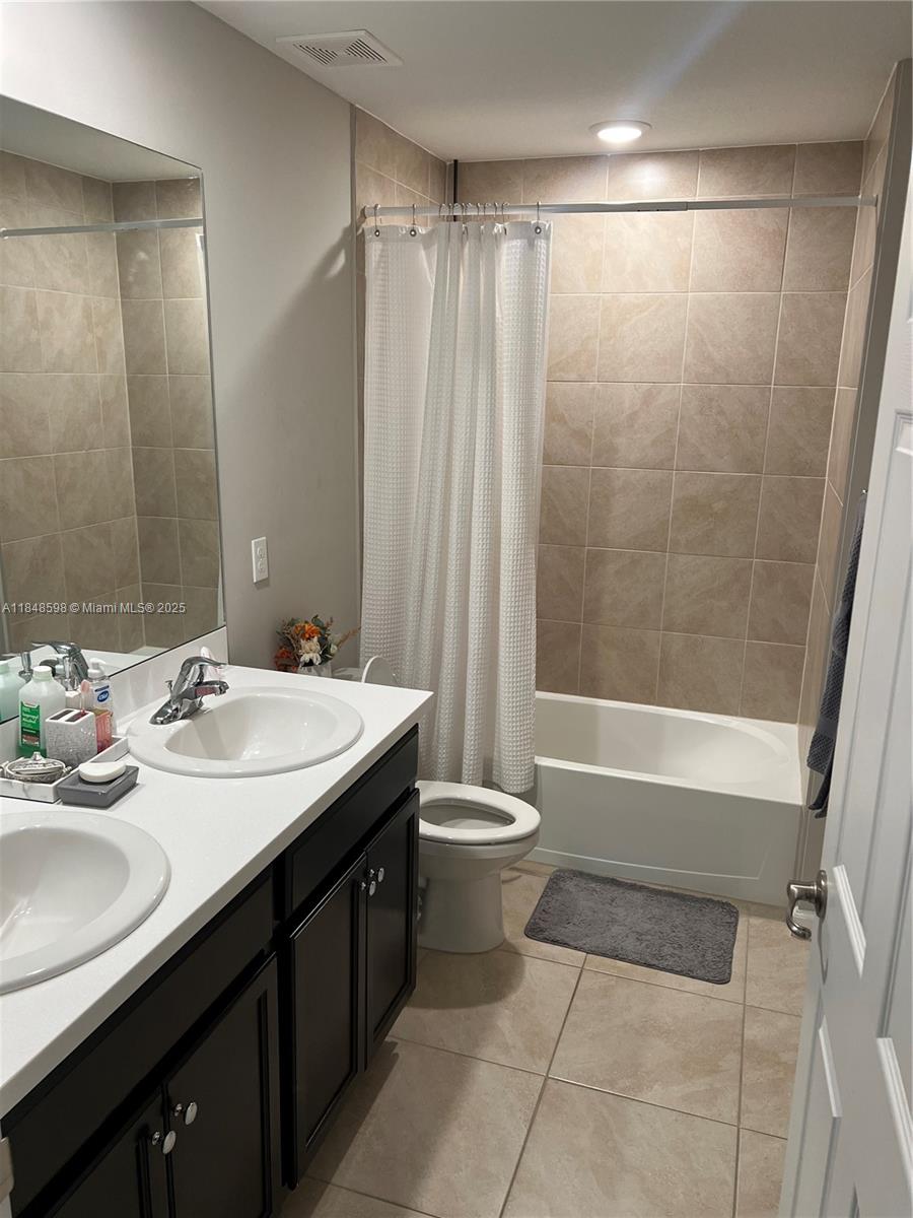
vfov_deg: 67.3
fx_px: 914
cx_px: 456
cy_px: 609
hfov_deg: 53.1
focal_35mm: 26
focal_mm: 5.7
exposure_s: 1/121
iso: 125
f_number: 1.5
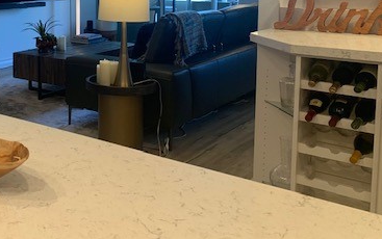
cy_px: 25
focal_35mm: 48
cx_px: 78
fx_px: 500
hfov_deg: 40.2
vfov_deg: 26.1
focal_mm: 4.25
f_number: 1.8
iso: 80
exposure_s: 1/120
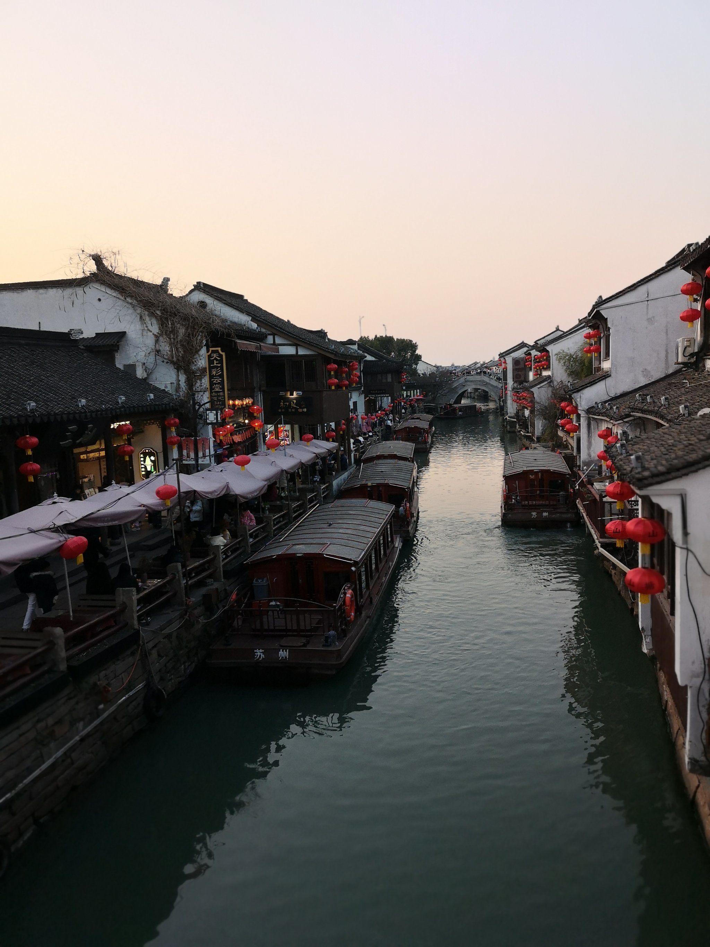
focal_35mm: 27
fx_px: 738
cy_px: 474
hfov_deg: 51.4
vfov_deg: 65.3
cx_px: 355
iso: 200
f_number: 4
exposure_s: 1/909
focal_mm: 5.58
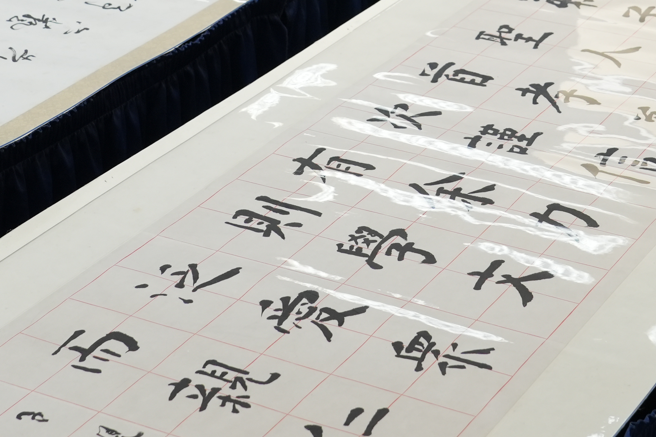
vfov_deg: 12.5
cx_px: 404
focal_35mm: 106
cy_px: -140
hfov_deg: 19.3
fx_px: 1931
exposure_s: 1/60
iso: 1000
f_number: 5
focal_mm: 32
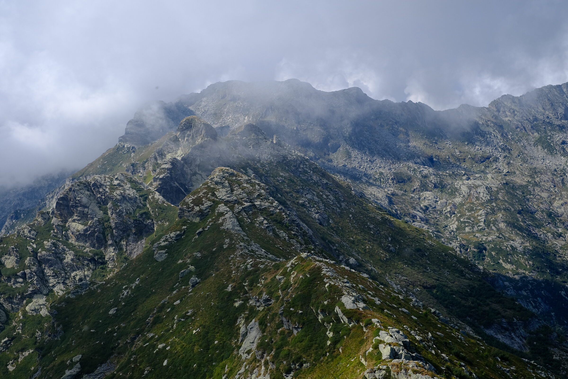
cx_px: 284
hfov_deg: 37.5
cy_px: 190
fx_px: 836
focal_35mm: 53
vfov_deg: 25.5
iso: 160
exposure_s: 1/1000
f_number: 5
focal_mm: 35
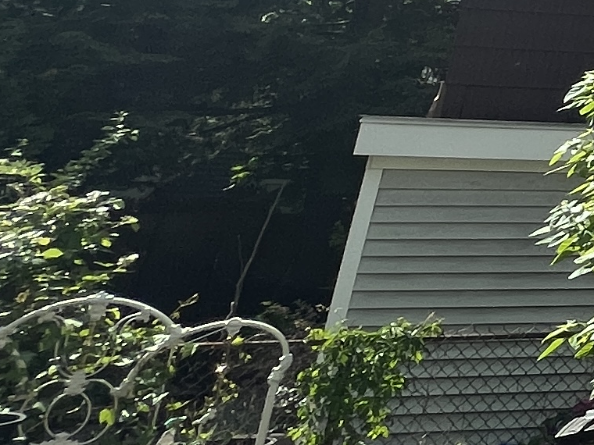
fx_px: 1184
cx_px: 1465
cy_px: -155
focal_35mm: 69
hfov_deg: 14.7
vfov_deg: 19.4
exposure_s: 1/1488
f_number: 1.8
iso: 32
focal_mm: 1.57
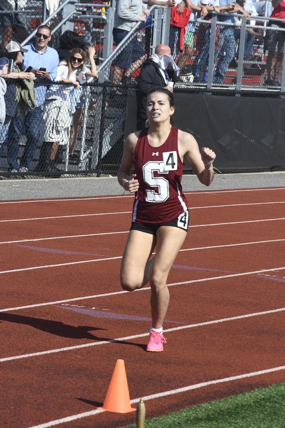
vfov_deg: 11.0
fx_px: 2220
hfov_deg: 7.3
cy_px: 214
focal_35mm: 187
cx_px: 142
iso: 640
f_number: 10
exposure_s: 1/1600
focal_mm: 125
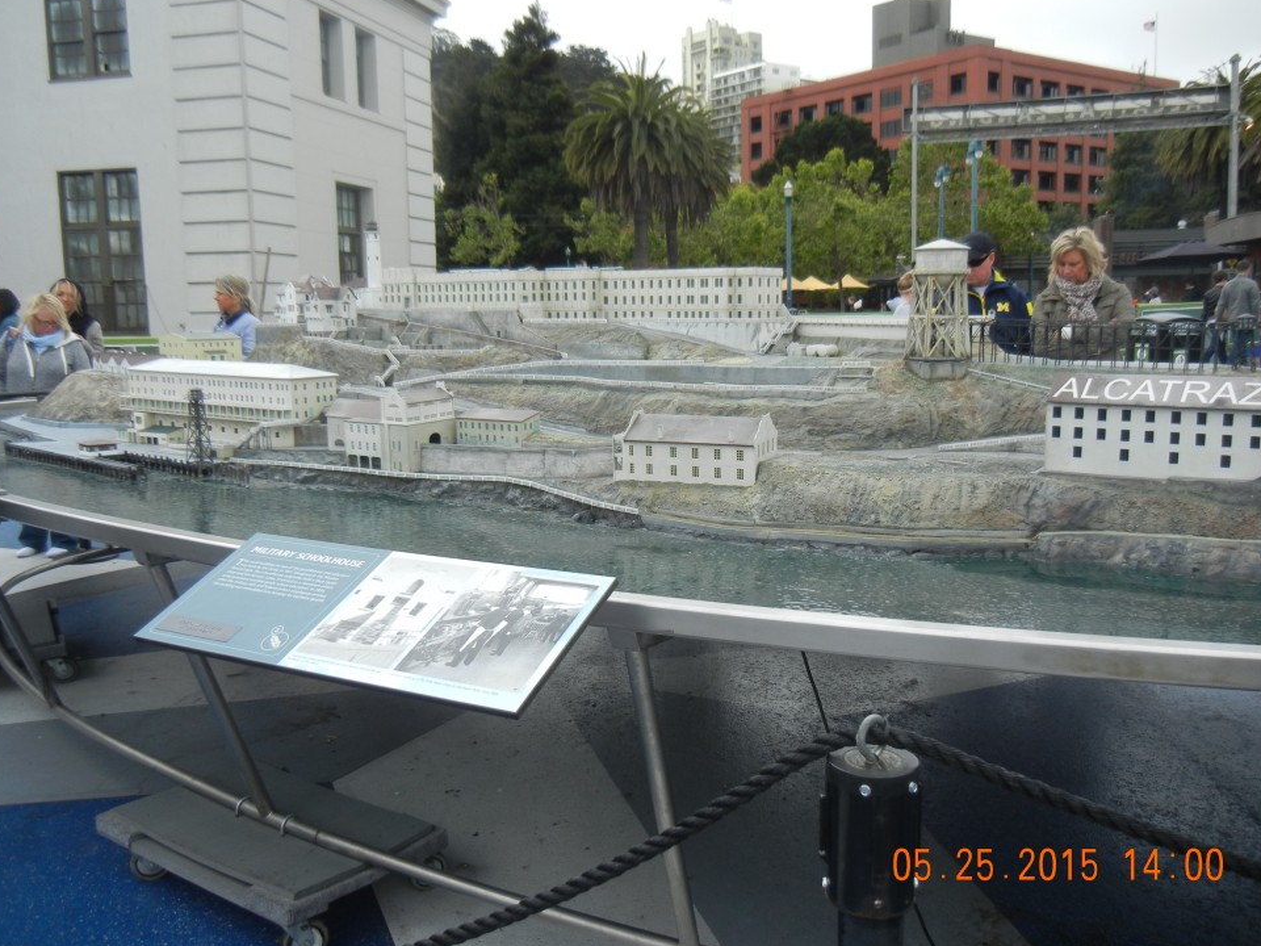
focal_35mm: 32
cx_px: 633
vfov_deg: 44.2
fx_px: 1166
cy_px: 465
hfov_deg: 56.8
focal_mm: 5.4
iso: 160
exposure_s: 1/270
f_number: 7
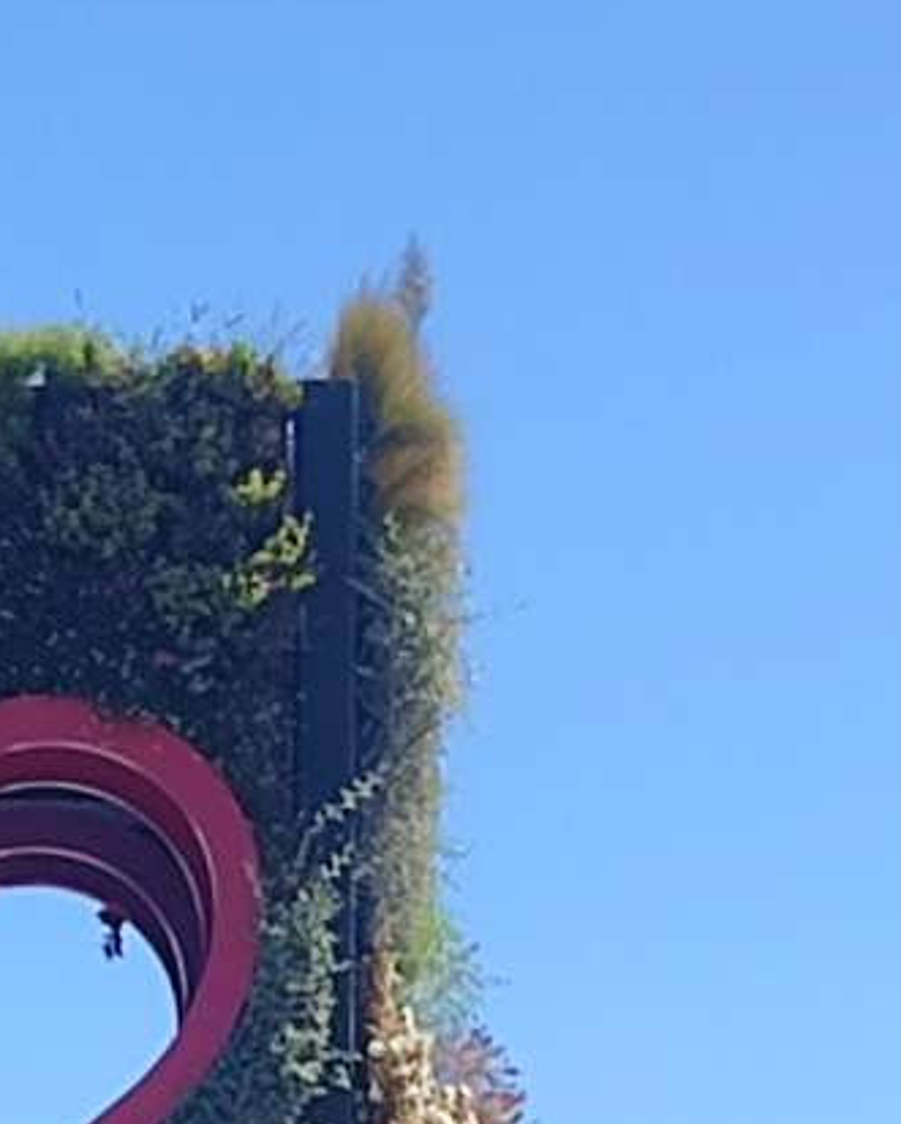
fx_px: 2830
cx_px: -67
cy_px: 1633
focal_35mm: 85
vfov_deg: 19.8
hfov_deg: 17.5
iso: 50
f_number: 1.89
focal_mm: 5.89
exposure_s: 1/700
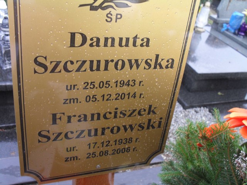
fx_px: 250
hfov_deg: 52.6
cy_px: 92
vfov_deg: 40.7
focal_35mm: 35
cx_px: 124
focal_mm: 6.3
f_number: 3.2
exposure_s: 1/60
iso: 100
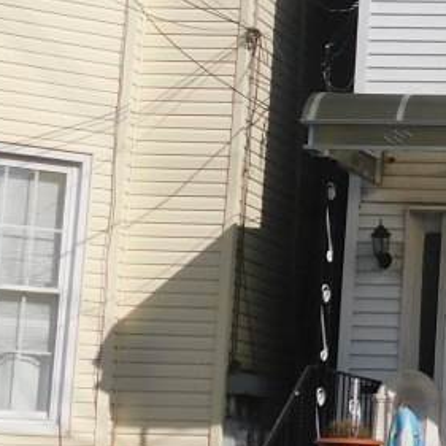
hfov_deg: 11.6
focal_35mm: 136
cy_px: 156
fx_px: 1982
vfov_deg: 12.8
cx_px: 867
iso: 125
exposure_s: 1/800
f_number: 6.4
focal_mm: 5.3
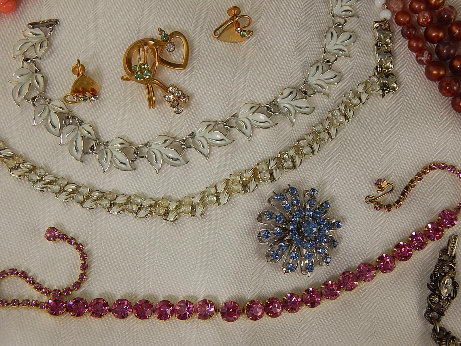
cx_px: 230
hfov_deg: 39.7
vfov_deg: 30.3
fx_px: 639
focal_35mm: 48
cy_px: 173
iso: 125
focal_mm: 8.6
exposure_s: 1/125
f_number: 3.7
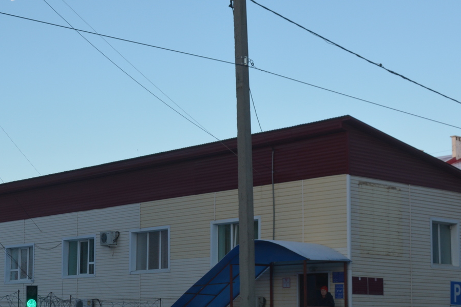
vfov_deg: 16.5
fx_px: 1062
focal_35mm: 83
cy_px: 172
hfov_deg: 24.4
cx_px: 176
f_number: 8
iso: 250
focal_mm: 31
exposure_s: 1/160
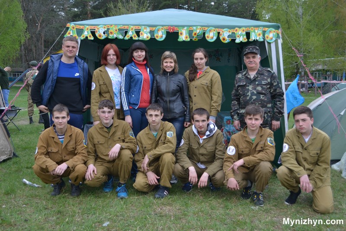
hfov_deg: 49.6
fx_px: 375
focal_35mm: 39
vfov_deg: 34.2
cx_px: 173
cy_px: 116
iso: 200
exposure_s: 1/500
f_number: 4.2
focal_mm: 26
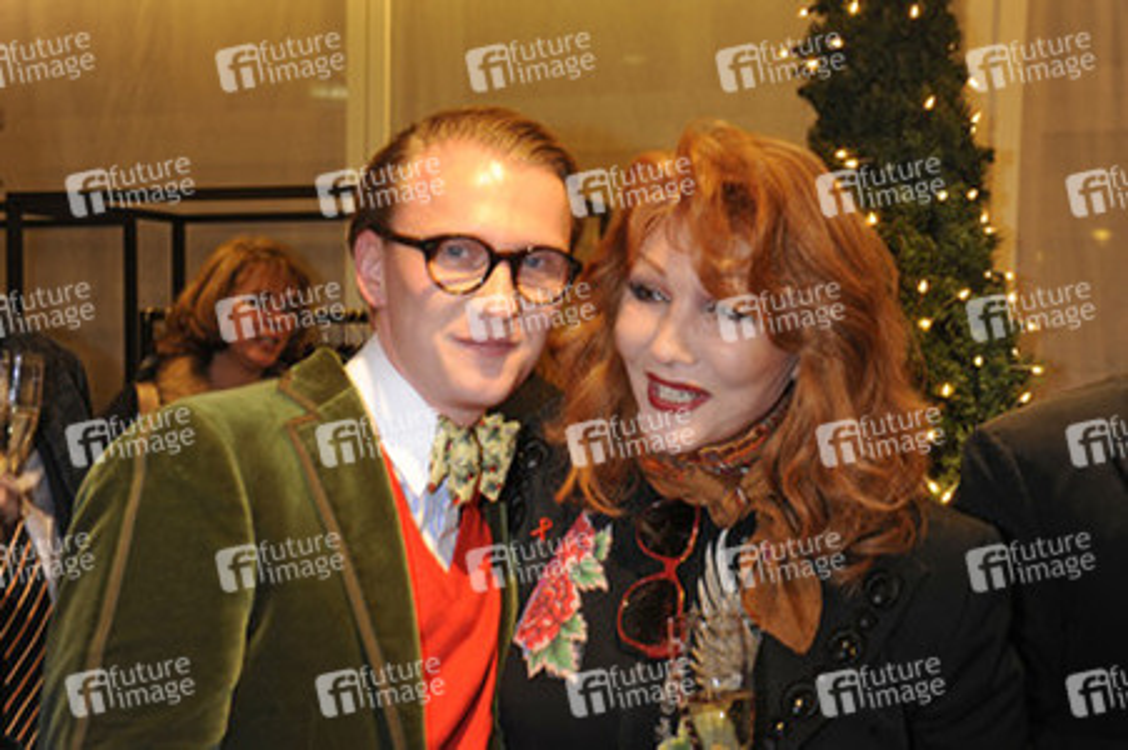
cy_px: 375
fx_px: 1409
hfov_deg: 43.6
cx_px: 564
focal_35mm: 45
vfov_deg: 29.8
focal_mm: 45
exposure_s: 1/30
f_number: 5.6
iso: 800
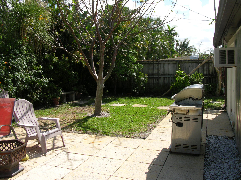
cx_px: 120
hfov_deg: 52.6
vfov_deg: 40.7
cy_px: 90
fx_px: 244
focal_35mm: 35
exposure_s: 1/181
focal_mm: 8.9
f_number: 6.3
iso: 50
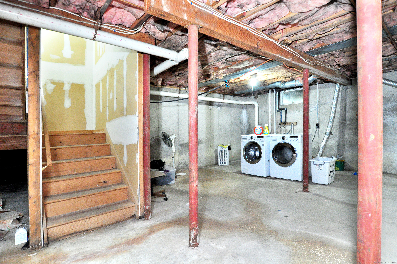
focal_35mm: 18
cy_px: 132
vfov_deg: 67.2
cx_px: 198
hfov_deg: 90.1
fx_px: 198
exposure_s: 1/30
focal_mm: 12
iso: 2000
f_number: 5
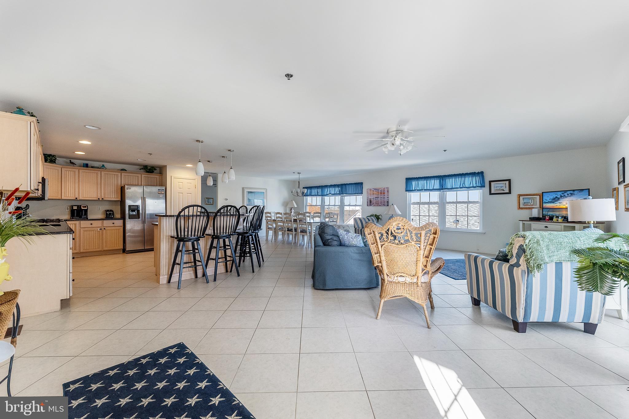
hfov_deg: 104.3
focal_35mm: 14
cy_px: 210
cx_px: 314
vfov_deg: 81.2
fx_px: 245
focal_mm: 14
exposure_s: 1/50
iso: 400
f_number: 7.1
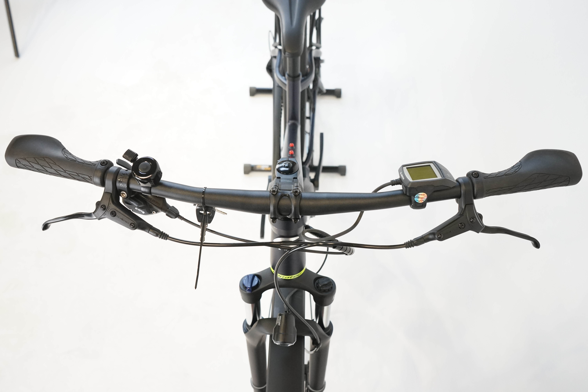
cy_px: 196
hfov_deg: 65.5
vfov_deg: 46.4
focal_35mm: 28
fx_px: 457
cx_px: 294
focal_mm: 28
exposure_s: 1/200
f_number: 5.6
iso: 2500
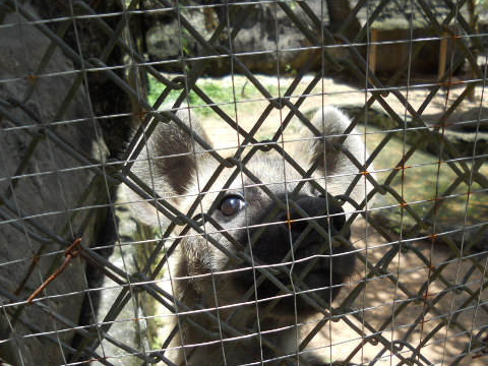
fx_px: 508
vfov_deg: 39.2
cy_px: 241
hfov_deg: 51.3
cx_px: 252
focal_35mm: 36
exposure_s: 1/200
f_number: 3.2
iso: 80
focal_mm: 4.9
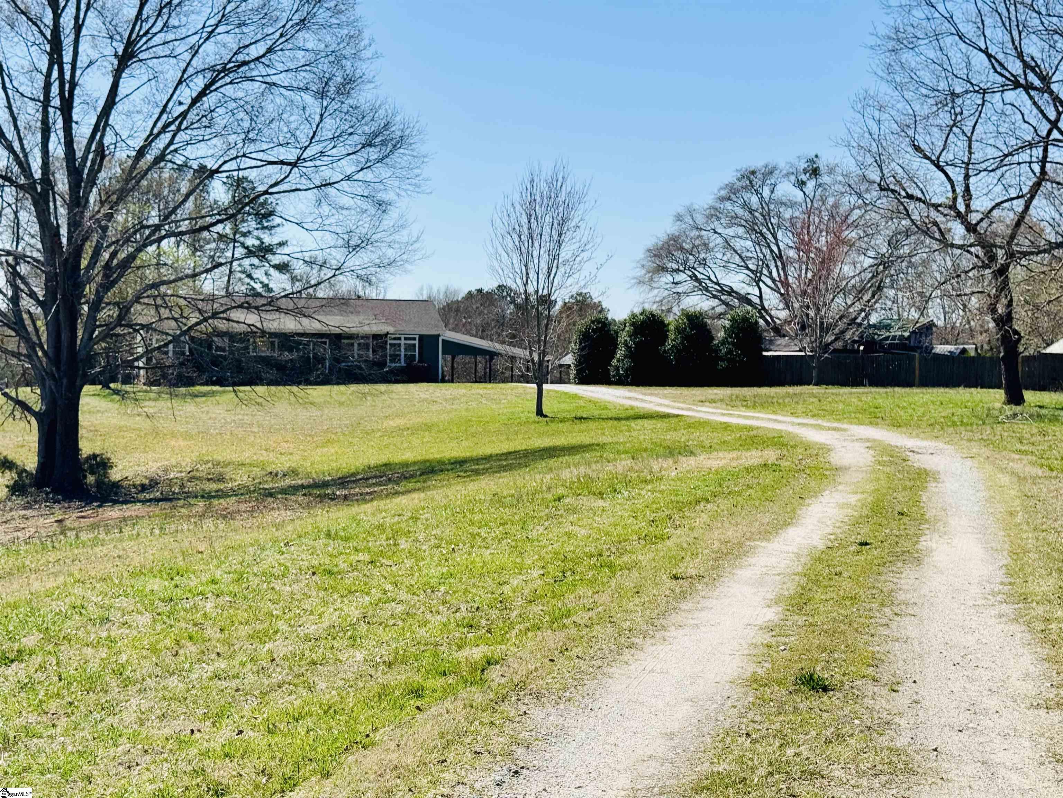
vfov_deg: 30.3
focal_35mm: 48
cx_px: 532
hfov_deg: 39.7
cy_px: 399
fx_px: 1474
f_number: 1.78
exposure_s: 1/4975
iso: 64
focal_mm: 6.76
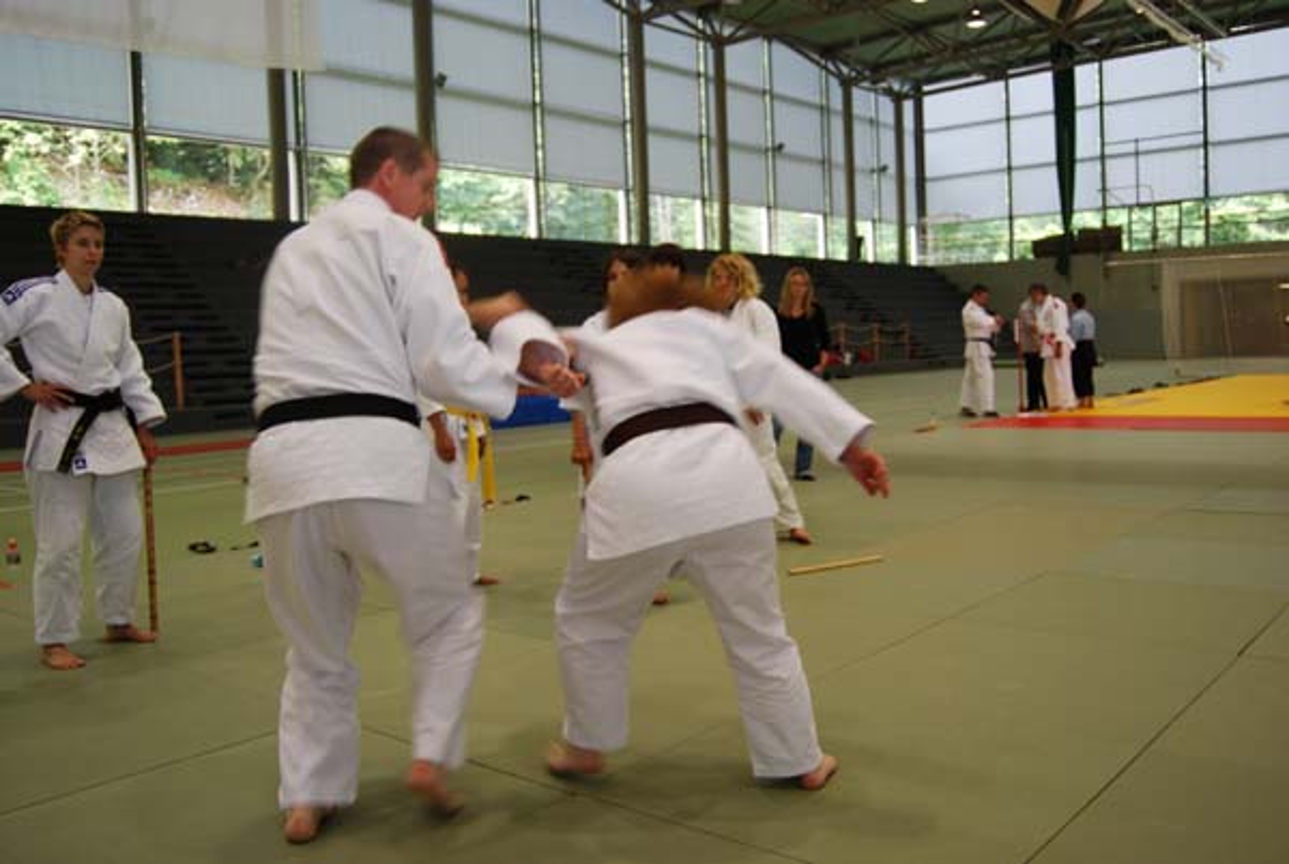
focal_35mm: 30
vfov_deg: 43.7
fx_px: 1076
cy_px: 432
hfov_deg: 61.9
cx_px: 644
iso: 200
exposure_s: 1/40
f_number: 3.8
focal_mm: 20
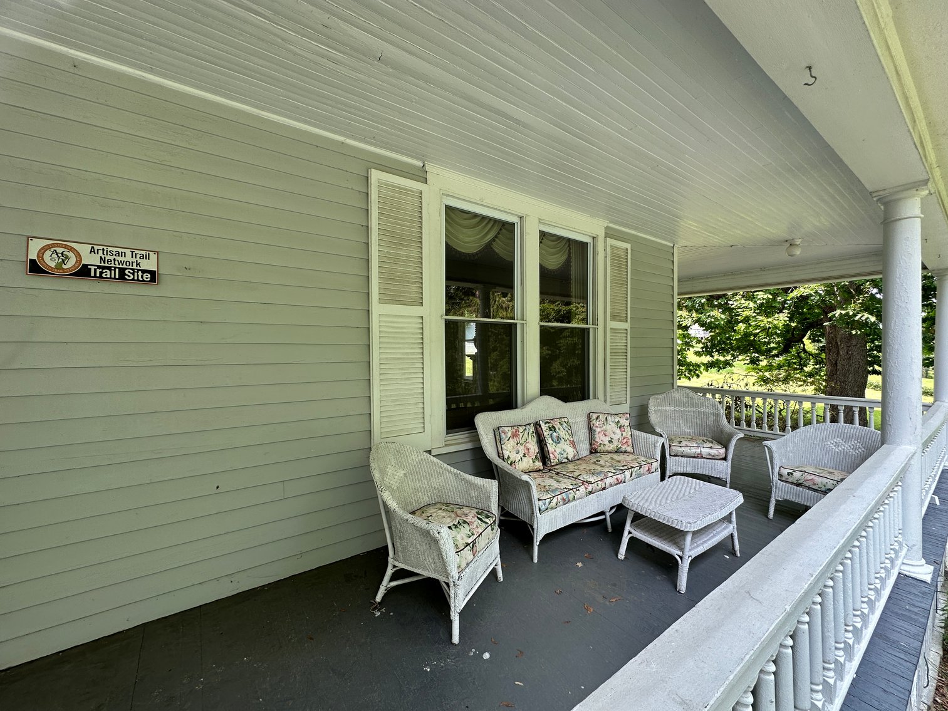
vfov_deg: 85.7
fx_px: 383
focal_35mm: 14
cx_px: 474
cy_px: 356
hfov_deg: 102.1
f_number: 2.2
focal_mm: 2.22
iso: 40
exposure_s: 1/111
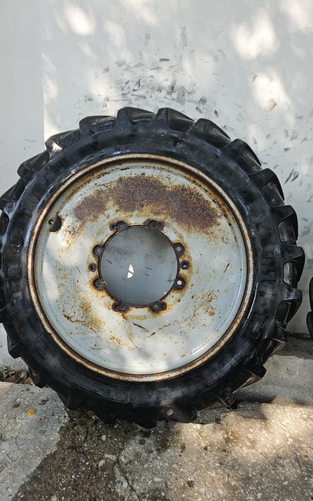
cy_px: 253
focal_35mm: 25
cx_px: 149
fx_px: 341
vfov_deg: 72.5
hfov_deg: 49.3
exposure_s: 1/180
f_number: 1.8
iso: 40
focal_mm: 5.4
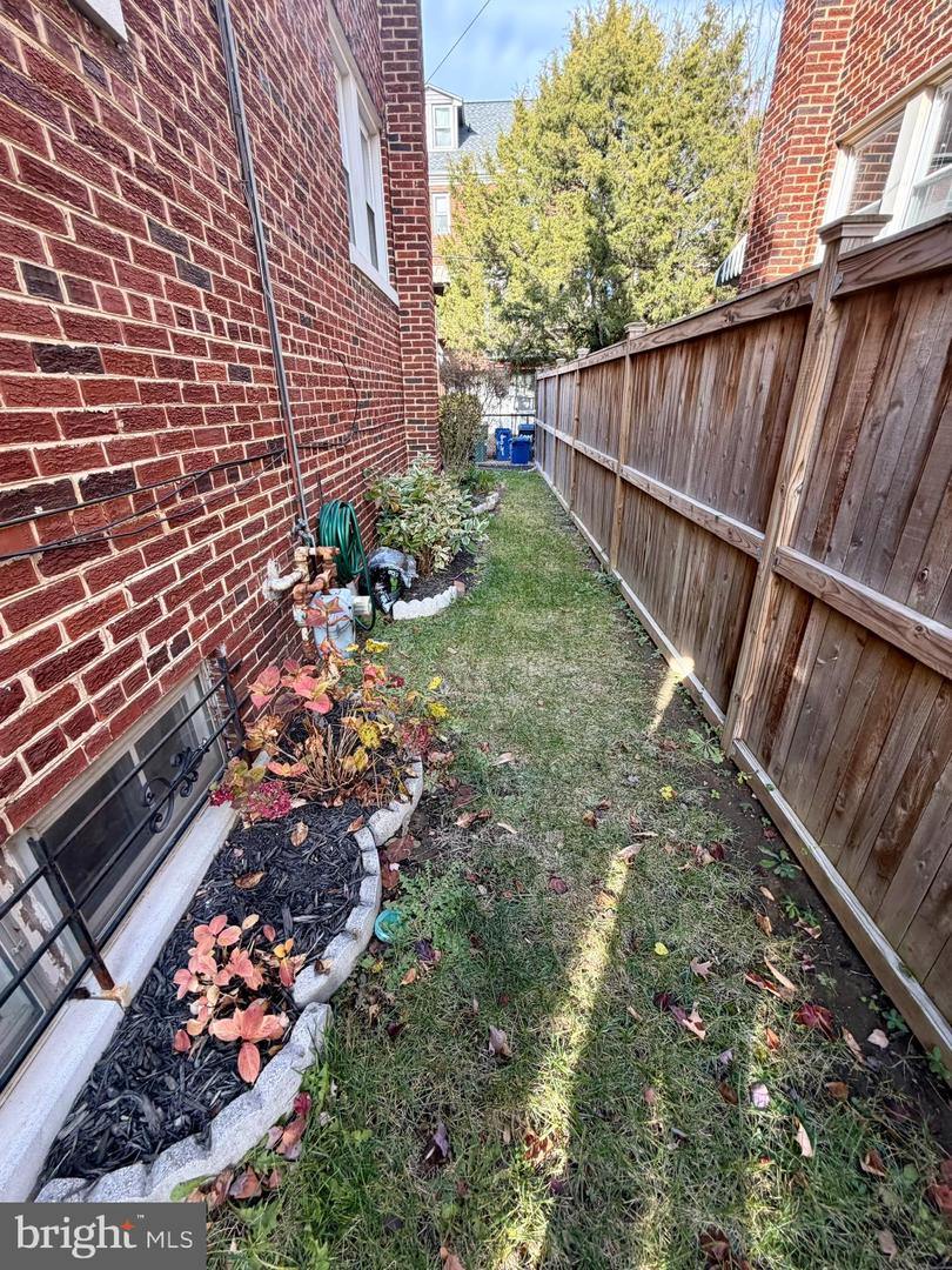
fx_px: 513
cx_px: 476
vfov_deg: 102.1
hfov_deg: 85.7
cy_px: 635
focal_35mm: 14
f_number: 2.2
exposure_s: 1/121
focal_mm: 2.22
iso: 64
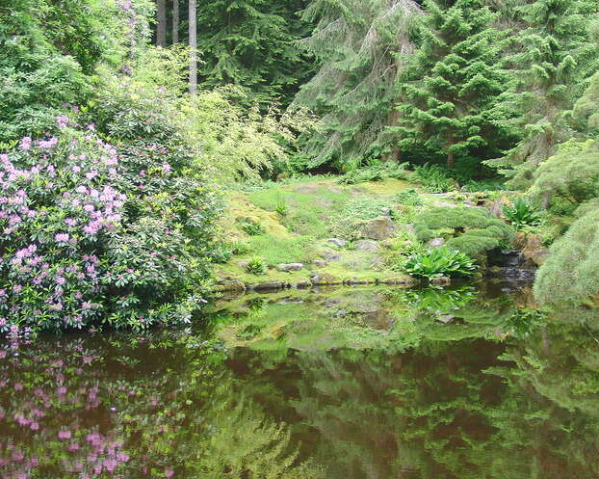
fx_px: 957
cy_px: 213
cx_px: 347
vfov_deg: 28.1
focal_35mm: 54
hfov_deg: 34.7
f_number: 3.7
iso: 100
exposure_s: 1/80
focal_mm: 7.54
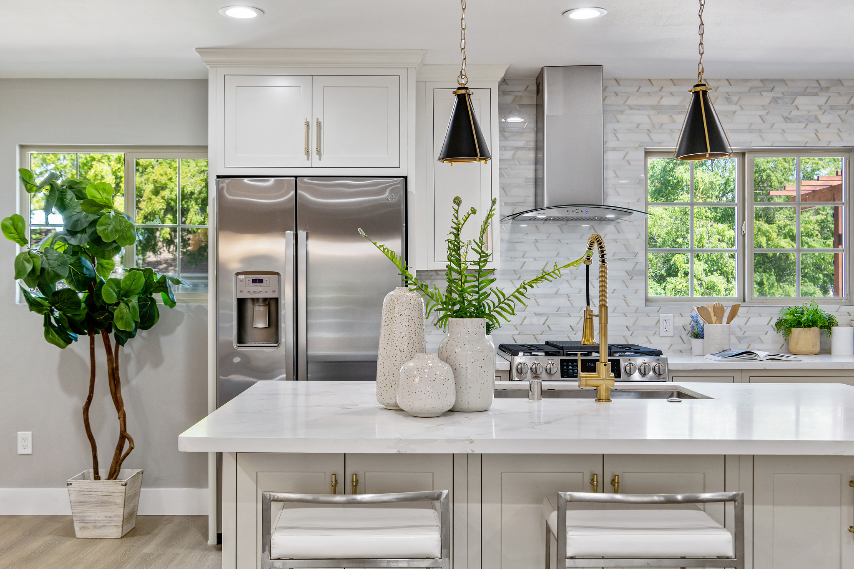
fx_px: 901
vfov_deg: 35.0
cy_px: 284
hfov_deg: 50.7
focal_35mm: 38
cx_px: 427
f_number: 11
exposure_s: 1/15
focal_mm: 38
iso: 320
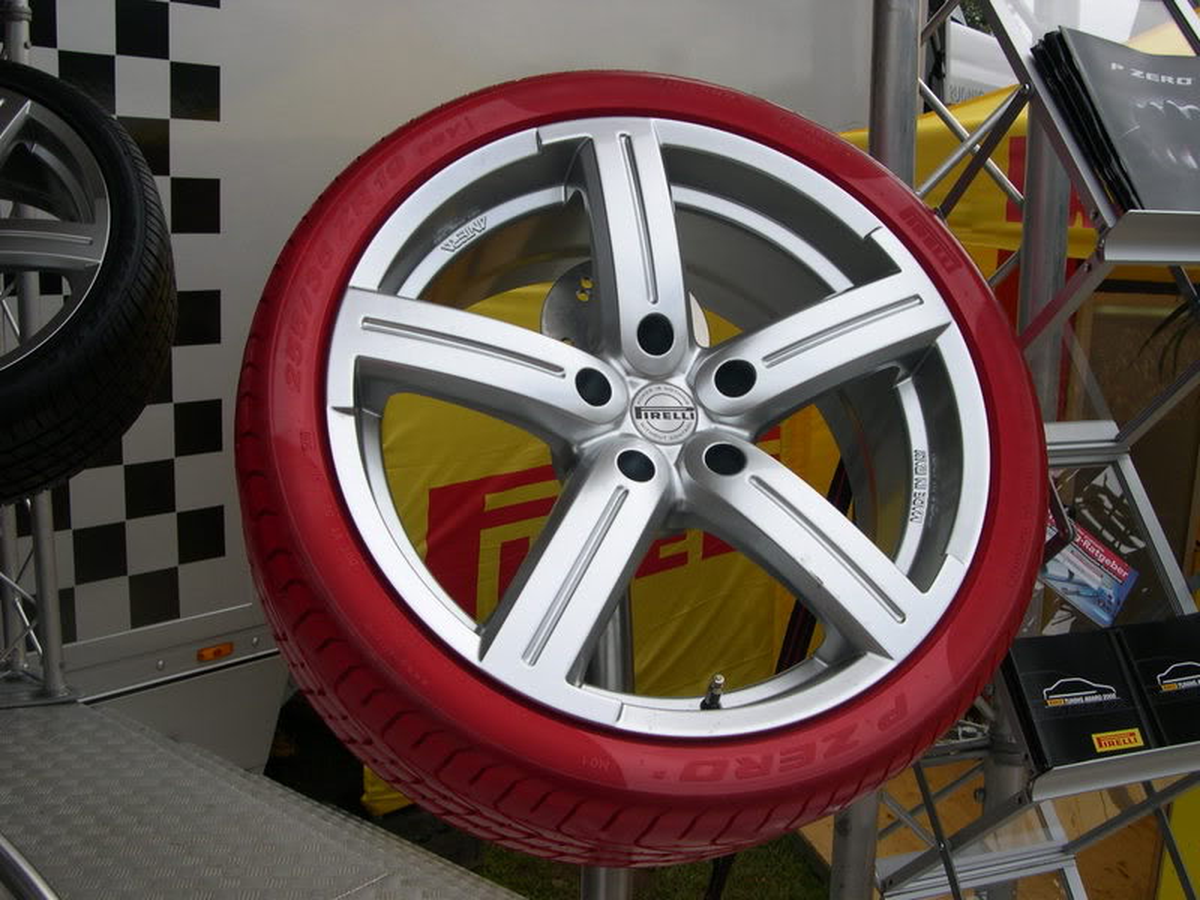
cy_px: 450
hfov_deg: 49.0
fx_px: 1317
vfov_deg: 37.7
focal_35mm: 38
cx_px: 600
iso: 100
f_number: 7.6
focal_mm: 8
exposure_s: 1/224
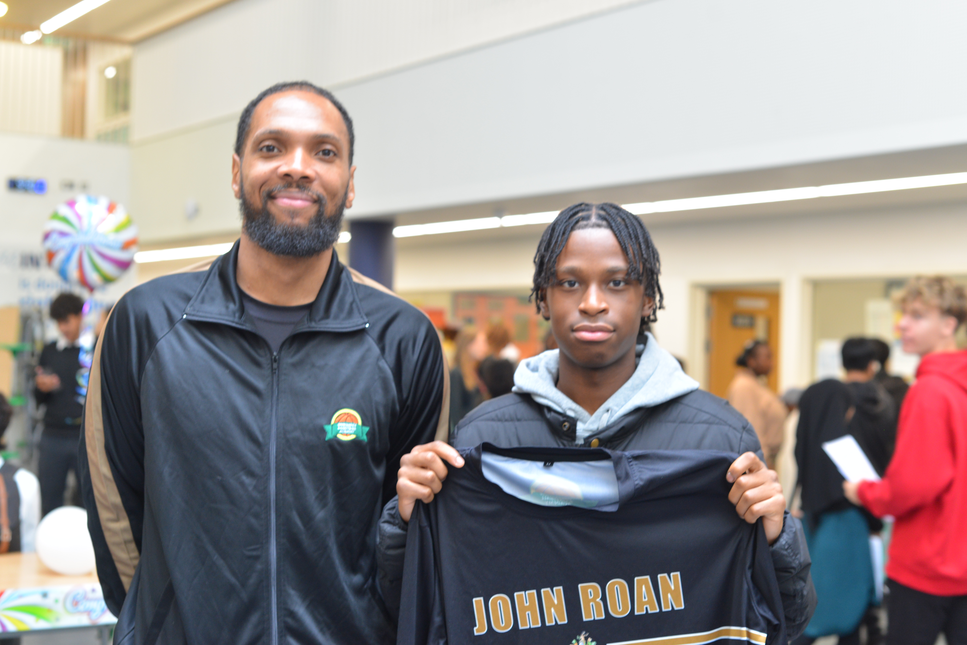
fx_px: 1343
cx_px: 484
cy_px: 322
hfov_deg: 39.6
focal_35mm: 50
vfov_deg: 27.0
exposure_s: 1/60
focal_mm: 50
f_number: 4
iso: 900
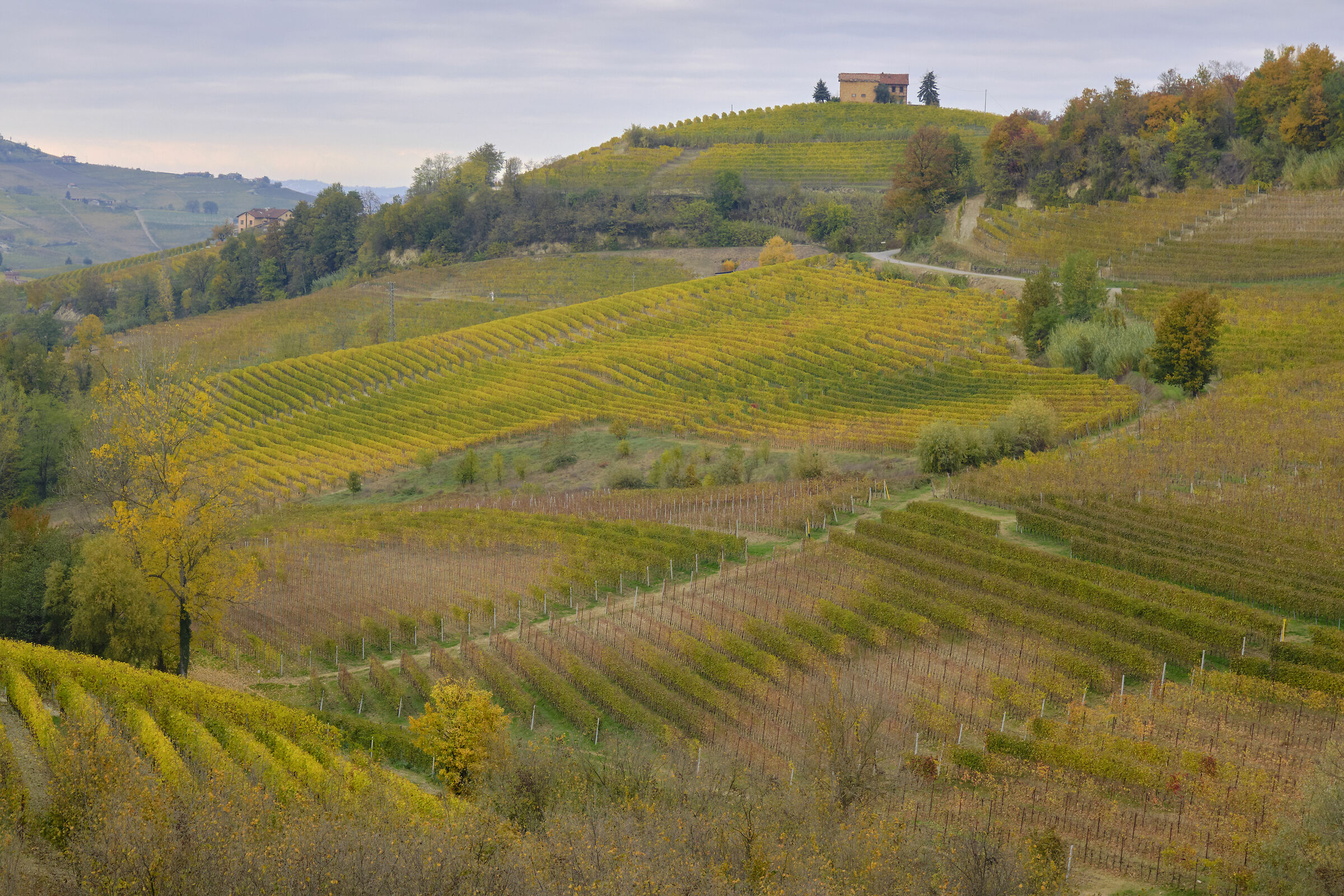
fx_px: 3285
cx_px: 672
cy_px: 448
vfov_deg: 15.5
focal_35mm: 88
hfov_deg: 23.1
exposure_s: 1/125
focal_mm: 58.6
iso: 500
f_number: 8
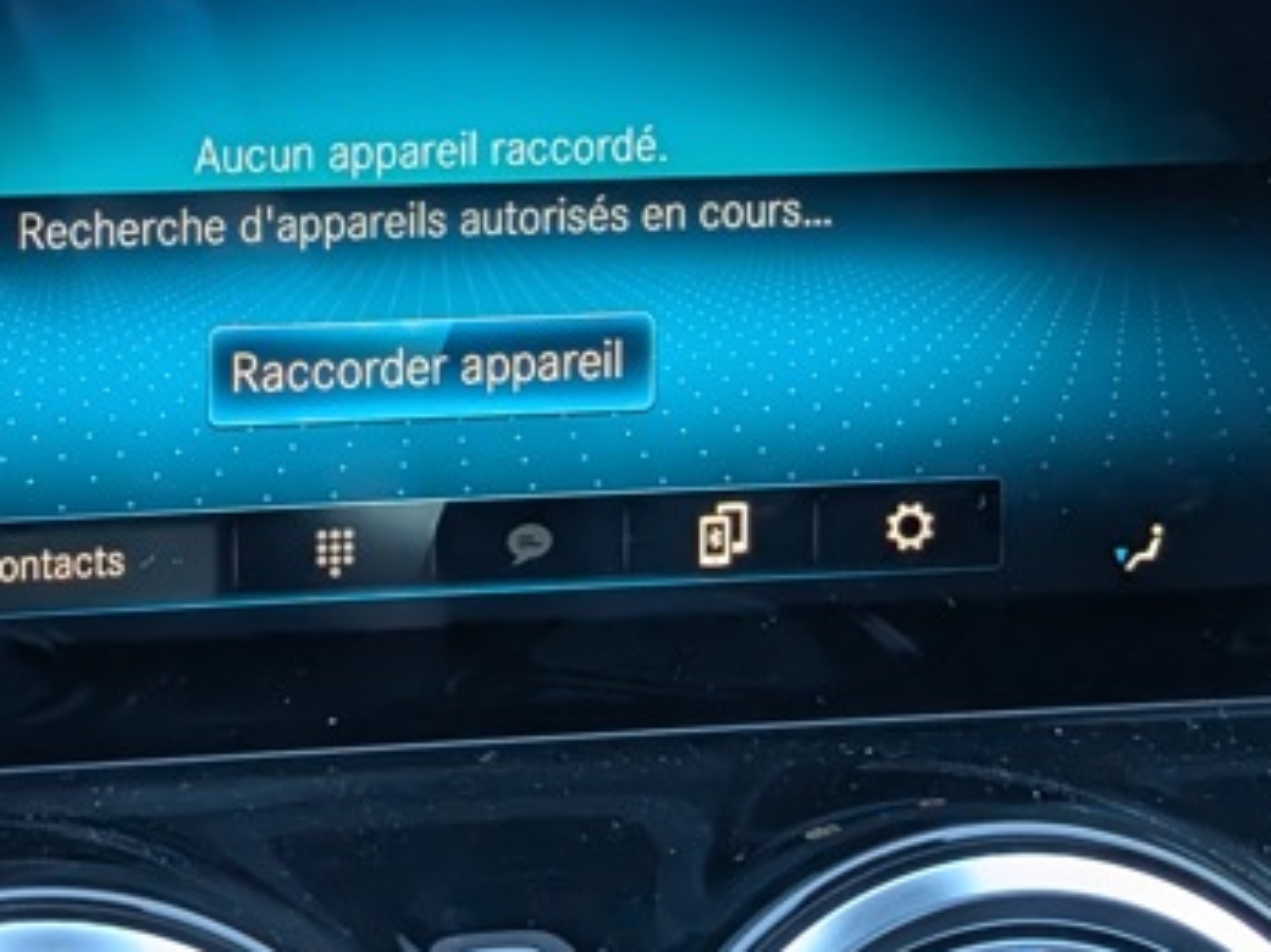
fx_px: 4148
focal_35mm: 113
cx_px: 524
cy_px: 139
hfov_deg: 17.4
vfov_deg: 13.0
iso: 227
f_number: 1.68
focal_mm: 6.9
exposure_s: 1/266
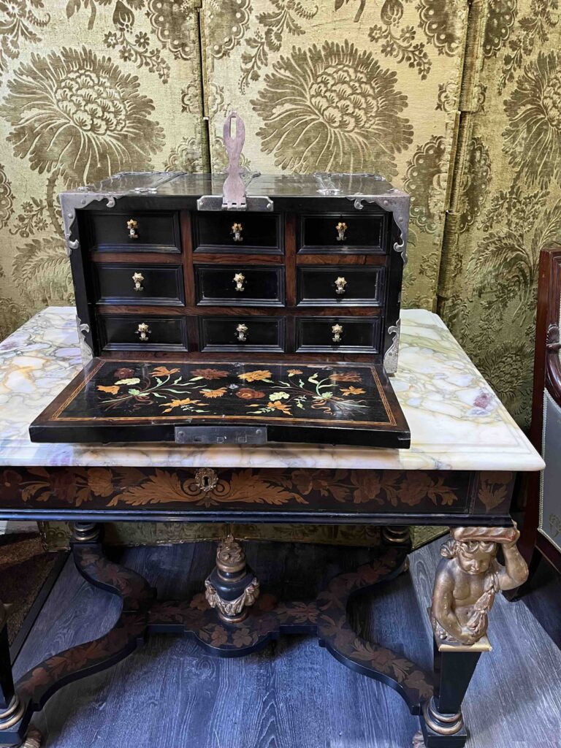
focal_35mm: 26
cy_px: 374
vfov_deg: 67.3
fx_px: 562
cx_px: 280
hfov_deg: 53.1
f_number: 1.6
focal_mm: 5.1
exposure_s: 1/33
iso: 500
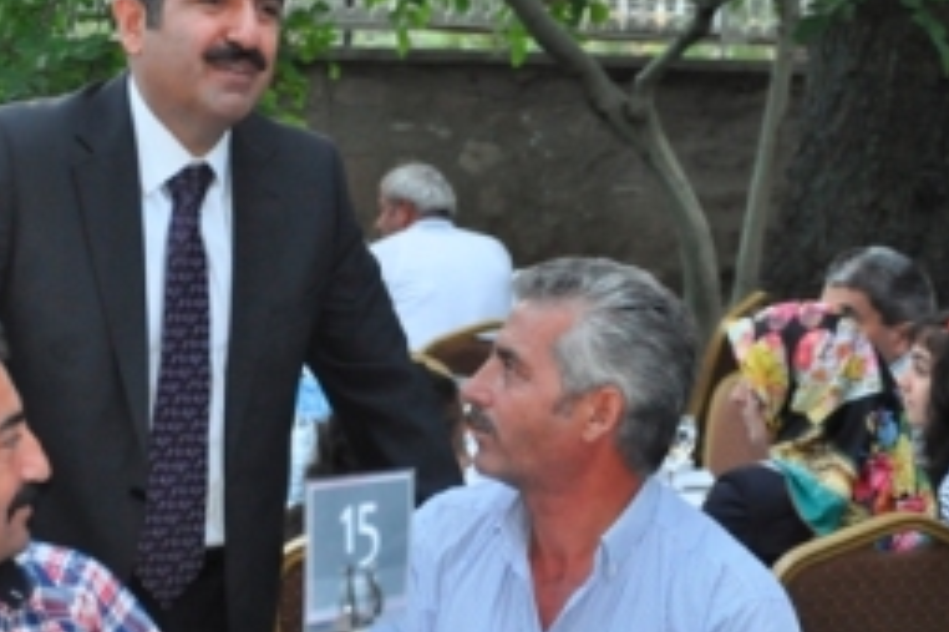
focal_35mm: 106
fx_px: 2792
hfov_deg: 19.1
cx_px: 198
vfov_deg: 12.9
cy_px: 381
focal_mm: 40
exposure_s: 1/60
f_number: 4.8
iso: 1600
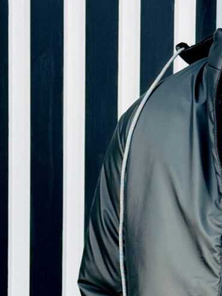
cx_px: 292
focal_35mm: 155
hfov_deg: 9.4
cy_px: 247
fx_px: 1324
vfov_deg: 12.7
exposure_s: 1/50
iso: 50
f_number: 1.78
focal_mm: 6.76
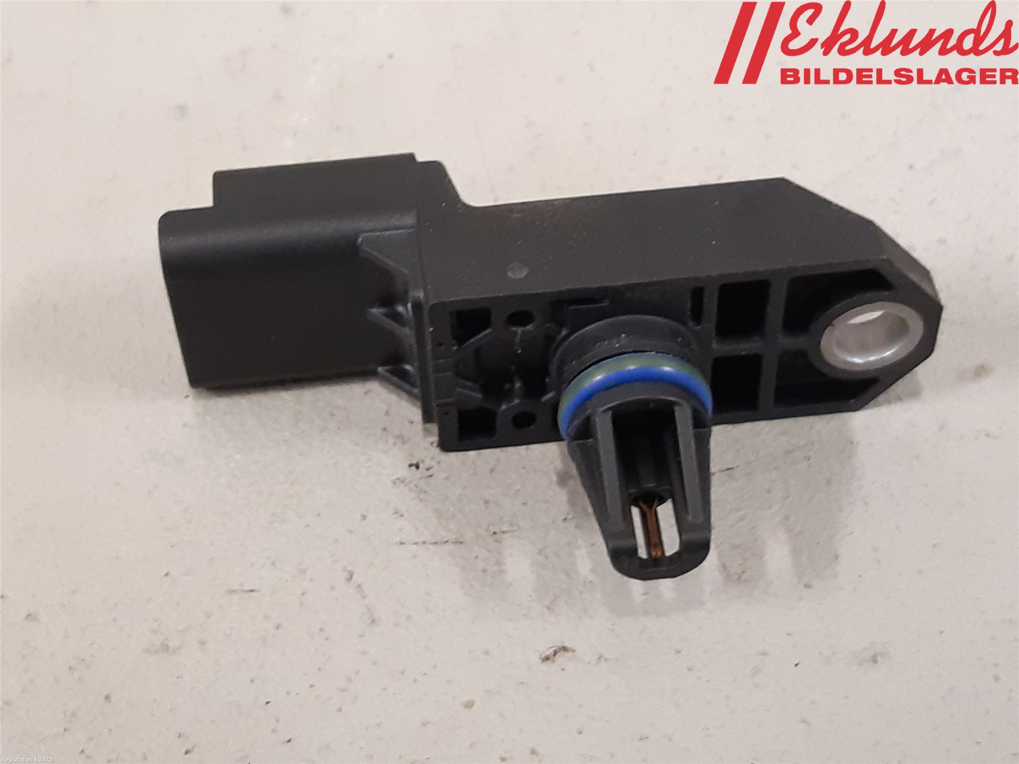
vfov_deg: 53.1
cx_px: 510
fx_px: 765
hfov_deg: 67.3
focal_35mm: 26
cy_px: 382
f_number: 1.7
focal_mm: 3.93
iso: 200
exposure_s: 1/33
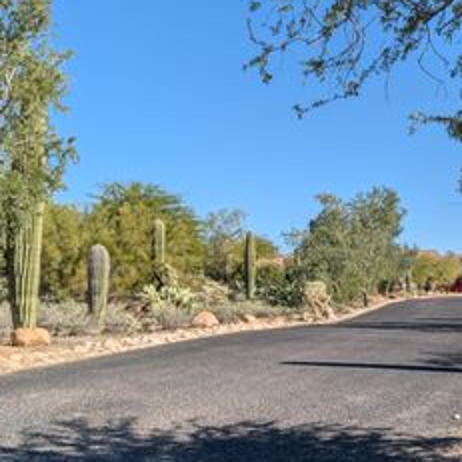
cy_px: 302
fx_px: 695
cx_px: 388
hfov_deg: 35.3
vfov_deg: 36.5
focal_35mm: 46
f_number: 1.68
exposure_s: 1/1214
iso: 23
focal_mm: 6.9
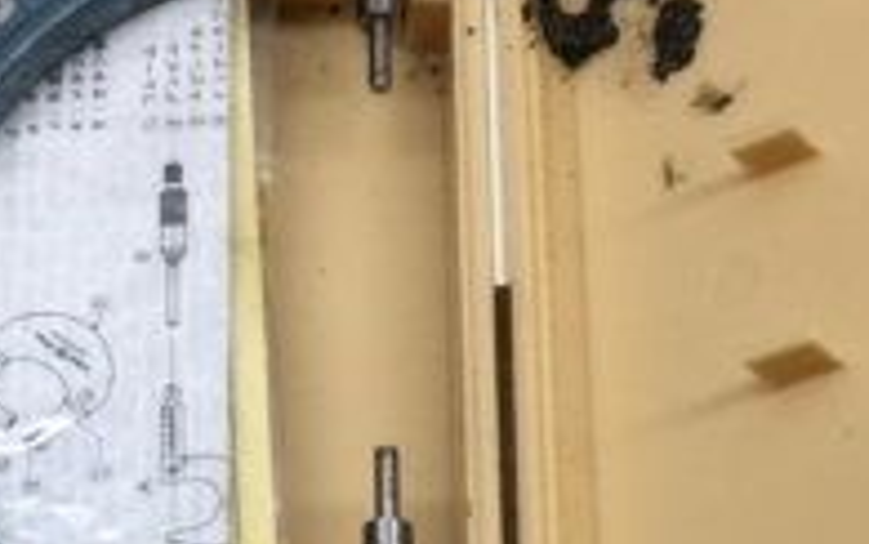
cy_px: 517
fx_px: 2393
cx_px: 468
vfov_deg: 12.8
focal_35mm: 101
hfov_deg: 20.6
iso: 32
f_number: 2.2
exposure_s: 1/120
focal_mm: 4.15
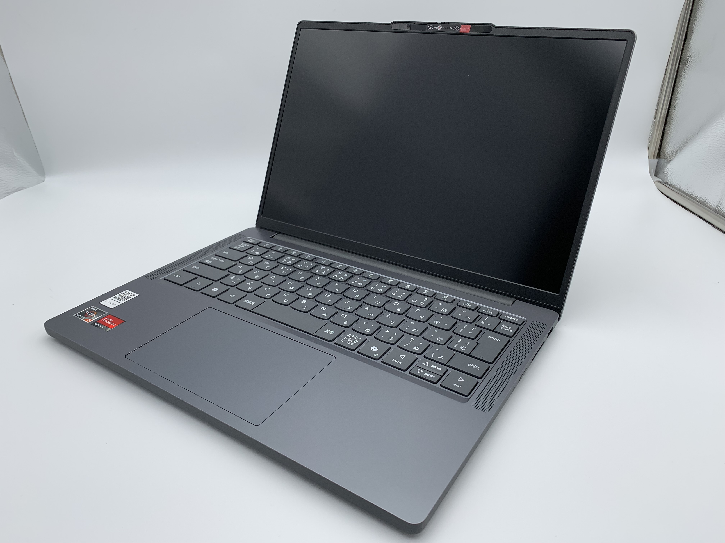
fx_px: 545
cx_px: 362
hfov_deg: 67.3
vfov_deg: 53.1
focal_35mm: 26
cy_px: 272
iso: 25
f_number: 1.8
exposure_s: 1/399
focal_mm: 4.25
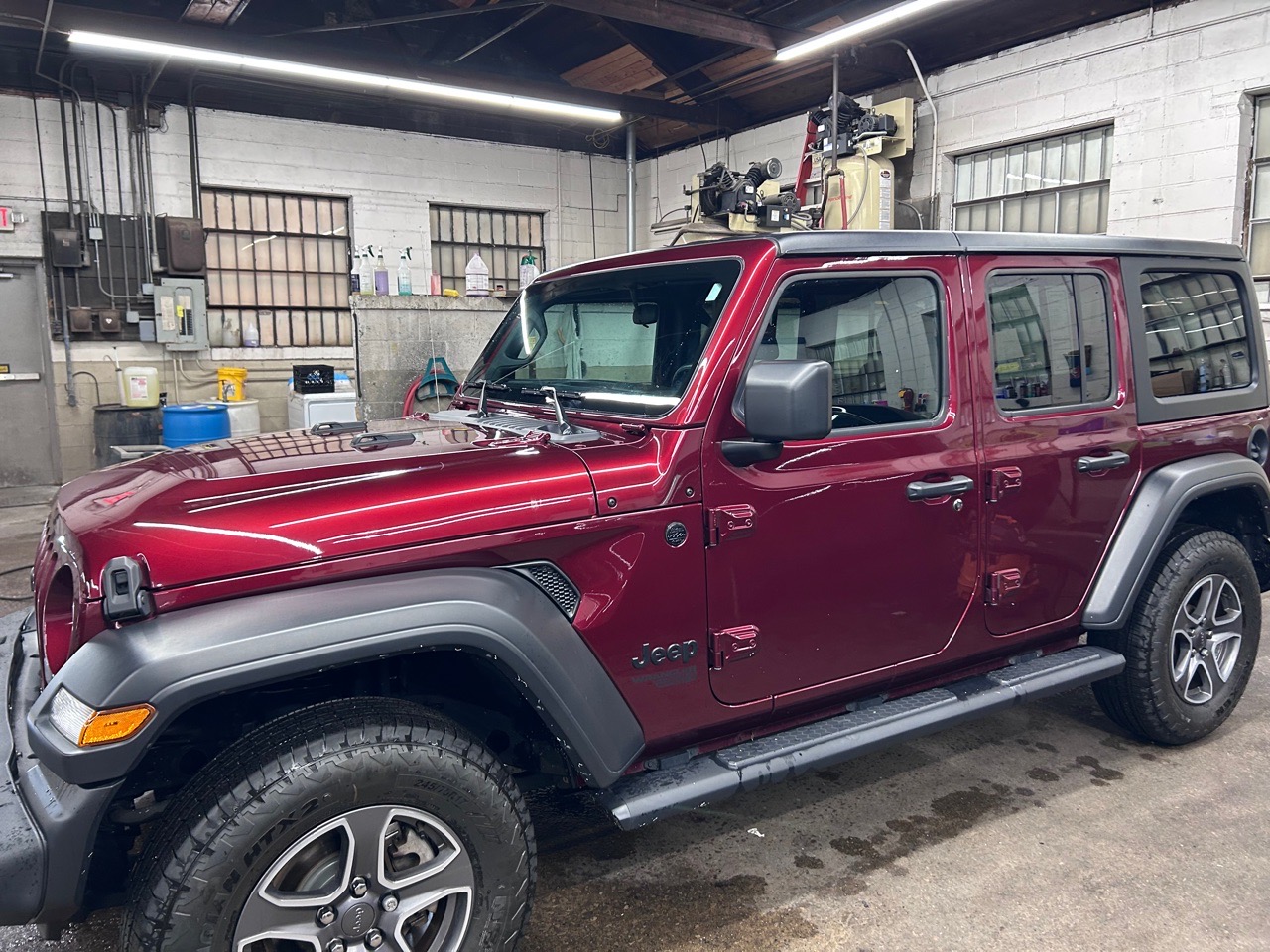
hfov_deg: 67.3
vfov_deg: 53.1
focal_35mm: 26
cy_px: 476
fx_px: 954
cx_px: 635
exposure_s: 1/60
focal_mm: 5.7
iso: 160
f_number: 1.5
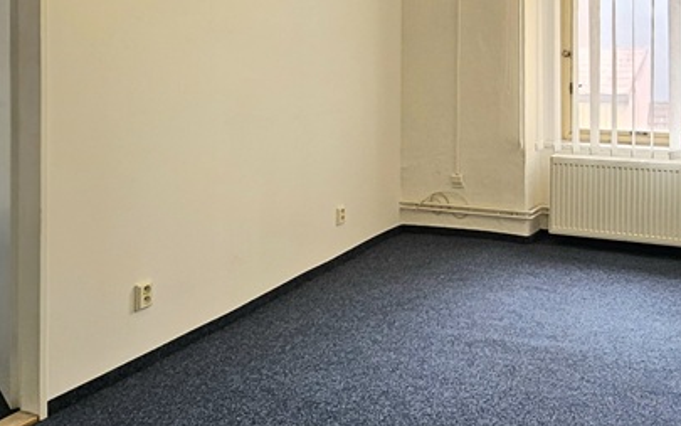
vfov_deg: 36.8
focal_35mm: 34
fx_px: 631
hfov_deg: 55.9
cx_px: 434
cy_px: 133
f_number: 2.2
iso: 32
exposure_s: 1/50.3
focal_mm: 1.7
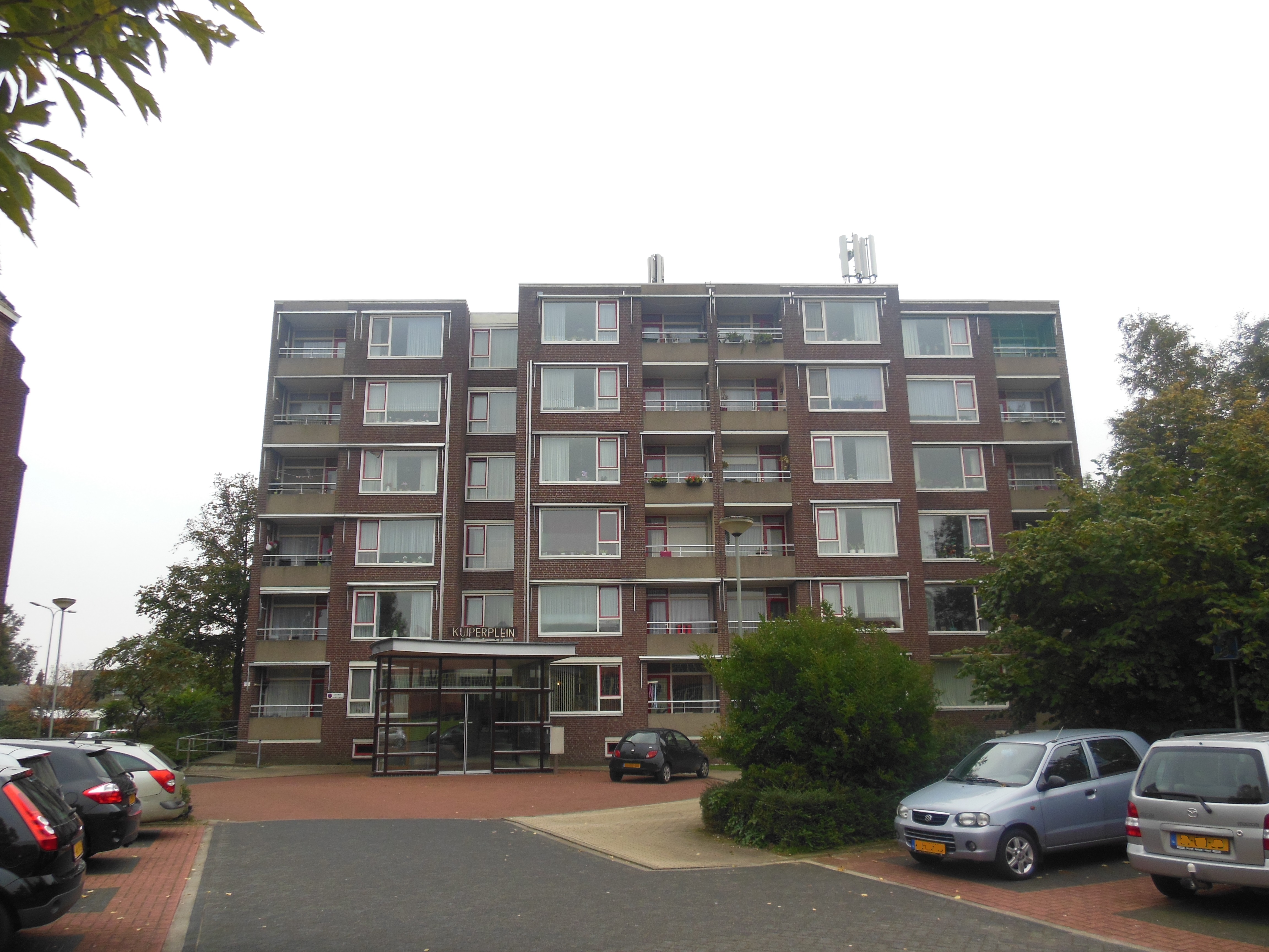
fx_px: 916
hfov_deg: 69.4
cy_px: 476
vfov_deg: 54.9
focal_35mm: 25
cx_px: 634
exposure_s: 1/320
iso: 125
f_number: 3.2
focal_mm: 4.5
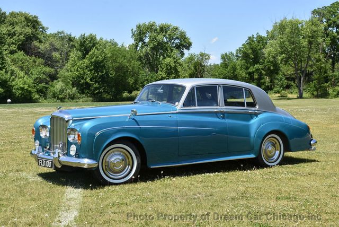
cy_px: 114
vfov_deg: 23.8
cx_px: 170
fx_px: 537
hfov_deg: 35.0
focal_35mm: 57
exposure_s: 1/500
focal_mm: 38
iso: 220
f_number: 8
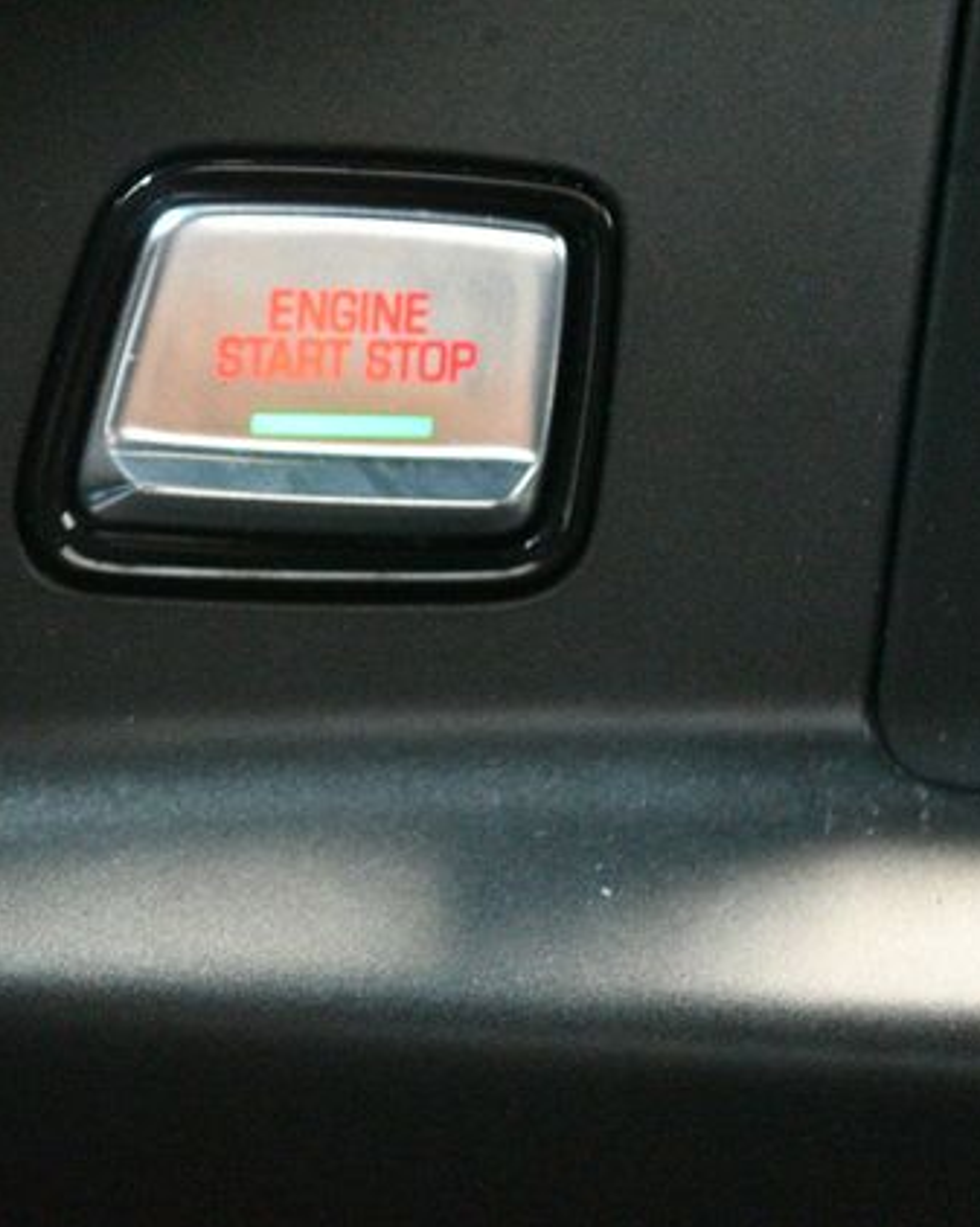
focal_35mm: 111
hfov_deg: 13.7
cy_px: 616
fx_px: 4029
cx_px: 87
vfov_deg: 17.3
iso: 12800
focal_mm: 52
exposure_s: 1/30
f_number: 5.6
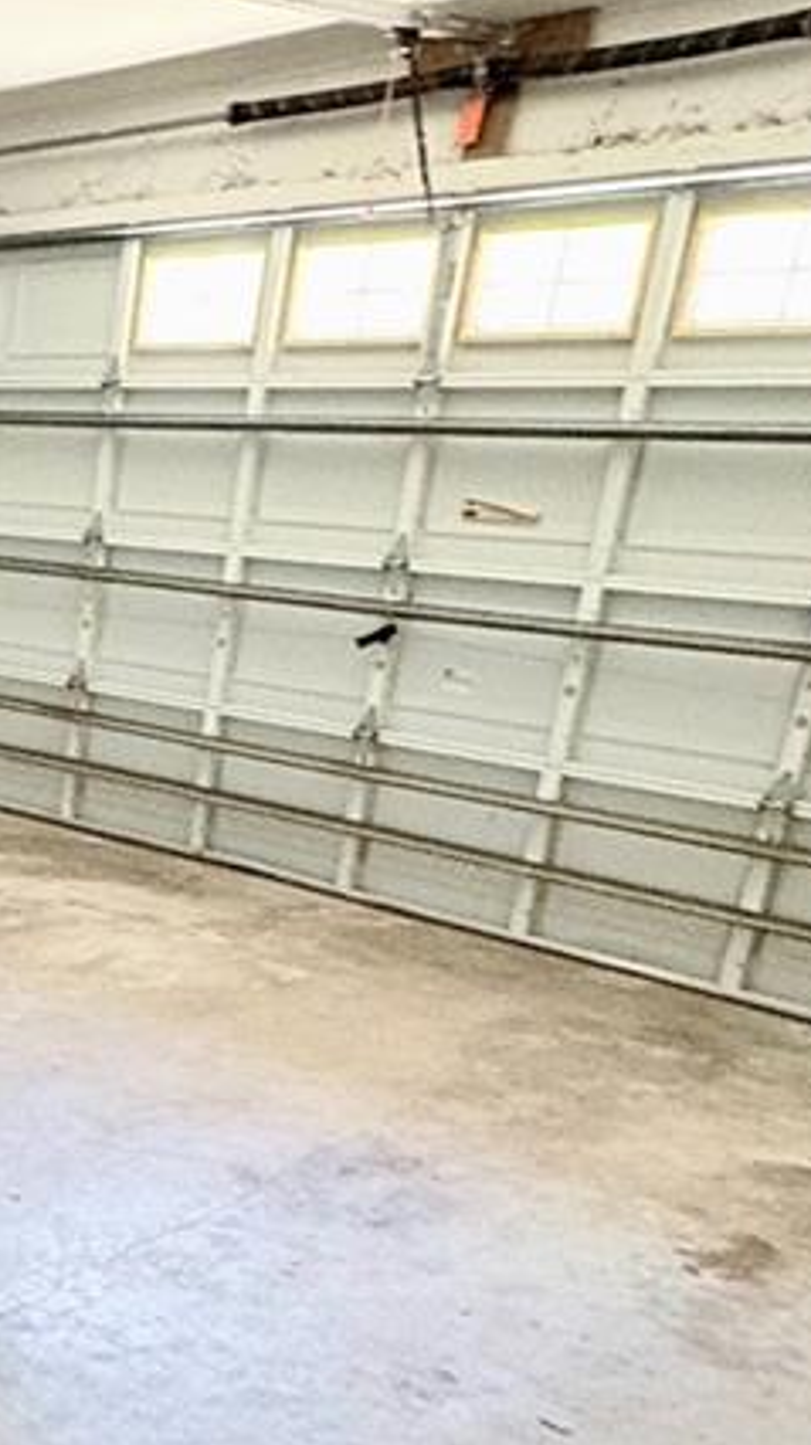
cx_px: -380
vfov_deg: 46.3
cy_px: 1018
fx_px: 1647
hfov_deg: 22.9
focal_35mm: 43
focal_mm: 2.22
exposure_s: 1/60
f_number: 2.2
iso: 640
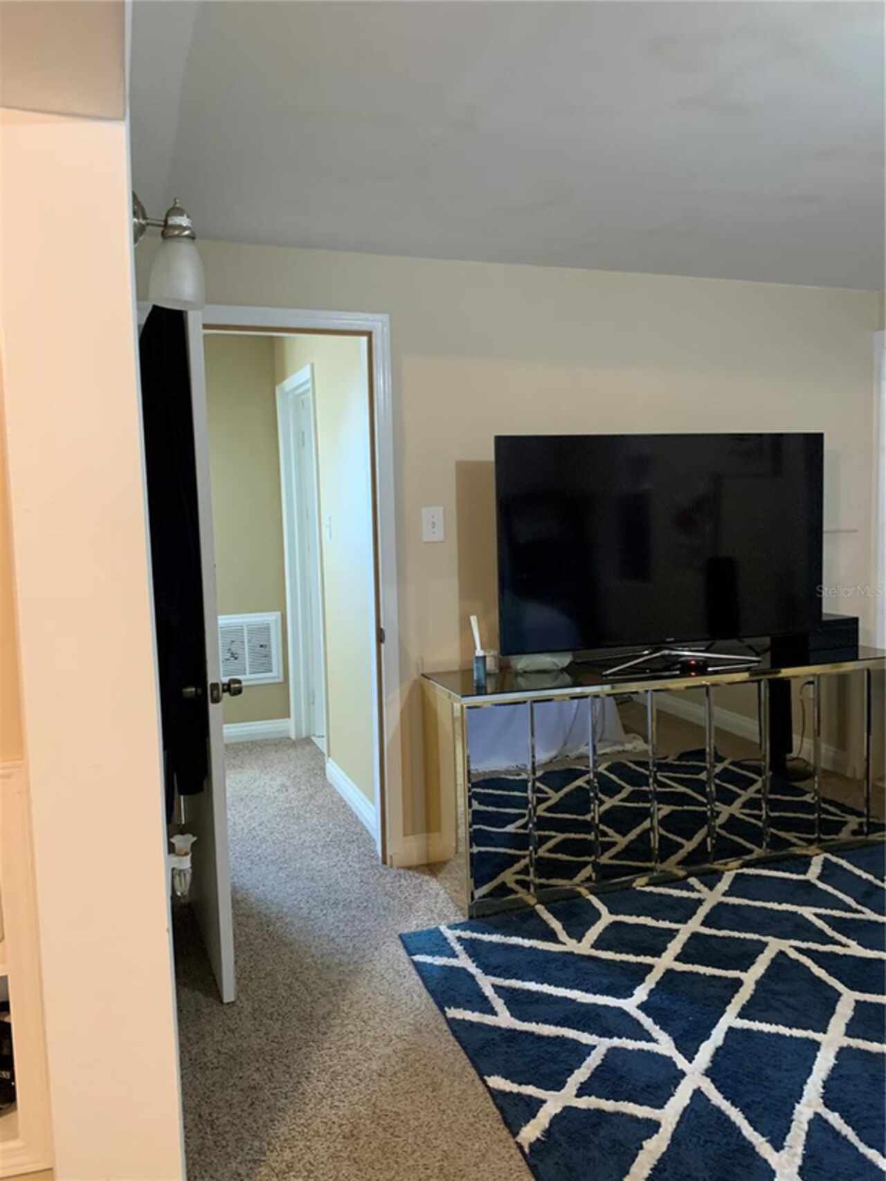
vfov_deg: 67.3
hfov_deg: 53.1
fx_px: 887
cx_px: 443
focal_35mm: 26
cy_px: 590
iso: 320
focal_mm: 4.25
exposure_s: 1/40
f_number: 1.8
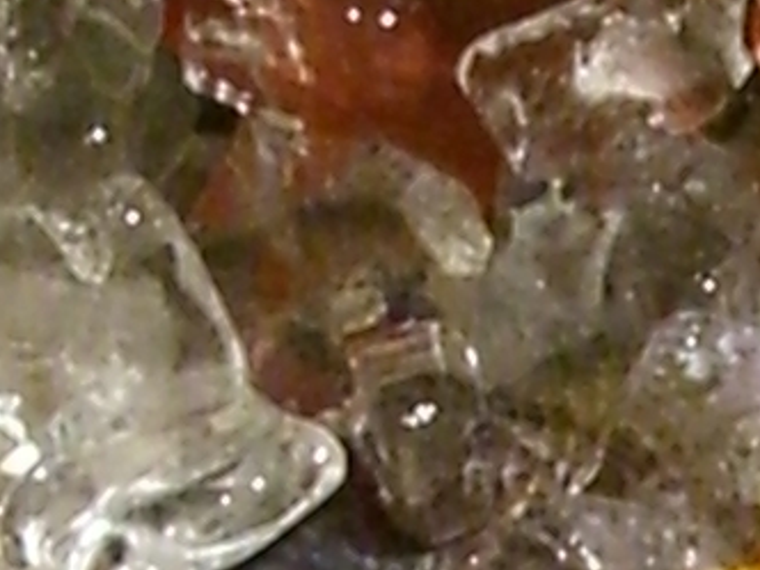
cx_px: 1007
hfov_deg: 10.6
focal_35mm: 183
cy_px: 1092
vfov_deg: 7.8
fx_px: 4018
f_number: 2.7
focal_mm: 6.2
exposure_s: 1/60
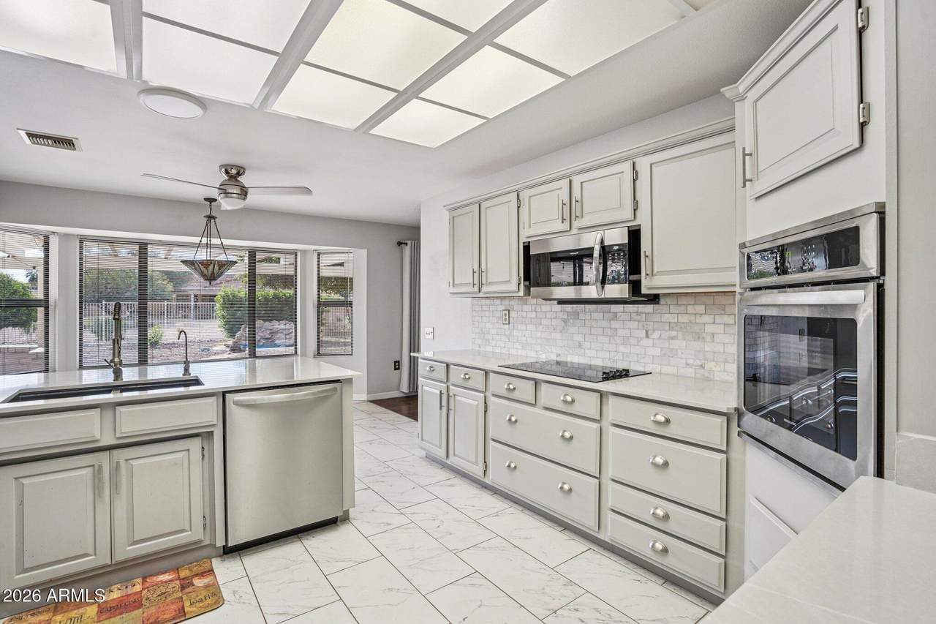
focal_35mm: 16
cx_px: 468
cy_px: 312
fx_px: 416
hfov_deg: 96.7
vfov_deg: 73.7
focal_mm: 16
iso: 400
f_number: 8
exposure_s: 1/50
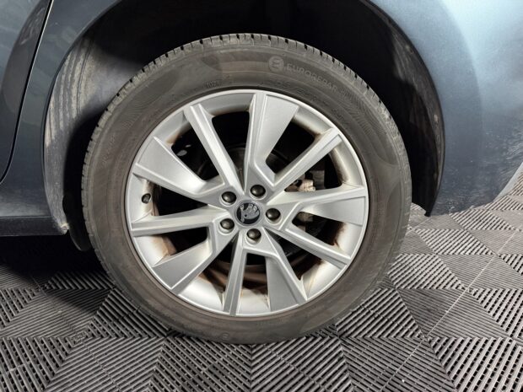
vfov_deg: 56.8
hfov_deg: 71.6
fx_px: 363
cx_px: 262
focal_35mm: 24
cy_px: 196
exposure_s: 1/50
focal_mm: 6.76
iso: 500
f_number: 1.78
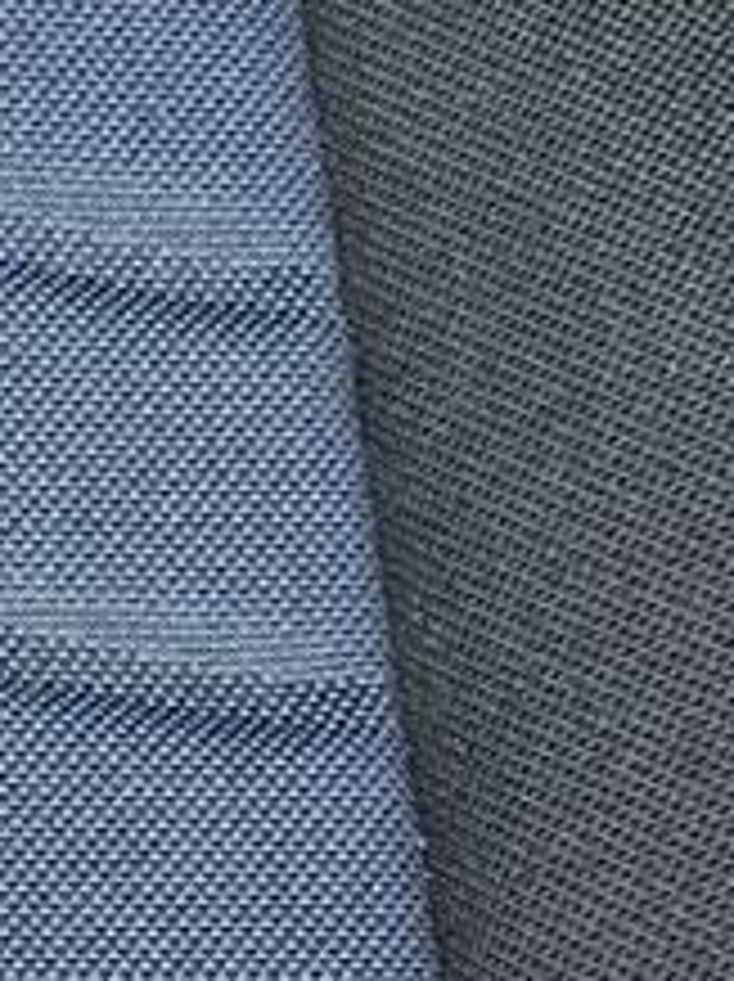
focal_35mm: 191
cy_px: 1166
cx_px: -878
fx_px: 5411
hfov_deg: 7.4
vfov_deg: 10.2
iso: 50
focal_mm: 5.1
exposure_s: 1/433
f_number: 1.6
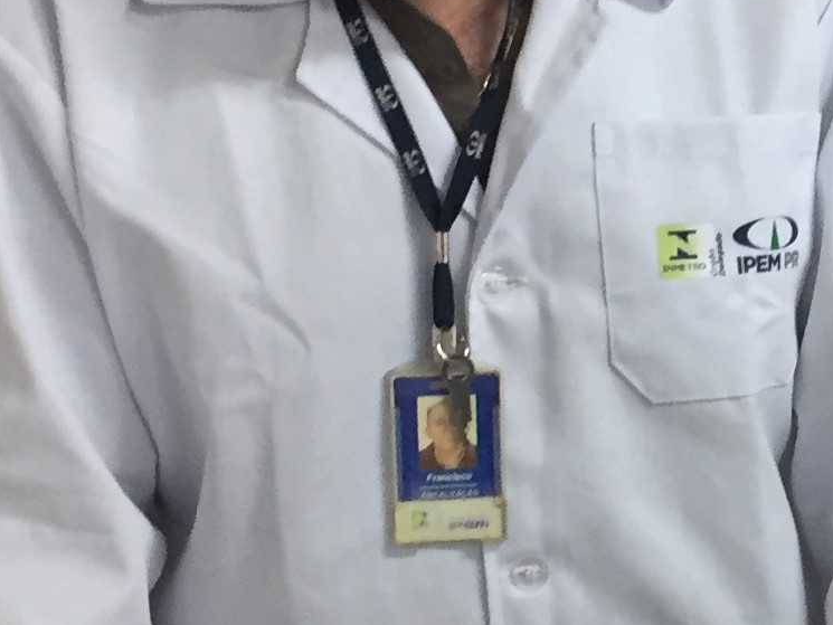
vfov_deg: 11.7
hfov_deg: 15.1
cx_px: 928
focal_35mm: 127
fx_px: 3057
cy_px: 425
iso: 100
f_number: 2.2
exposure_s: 1/30
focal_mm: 4.15
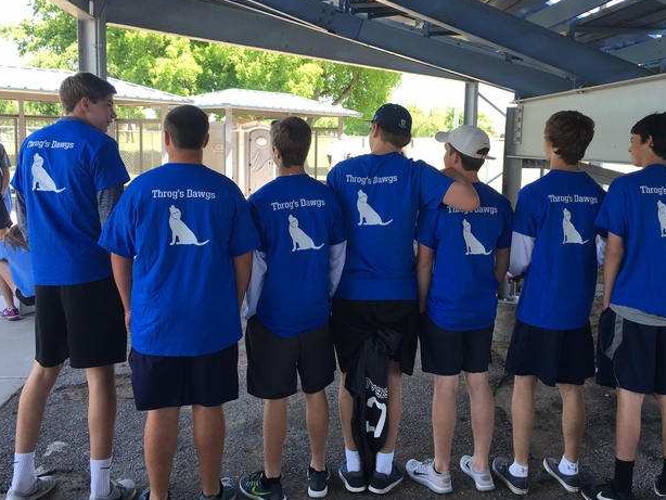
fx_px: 654
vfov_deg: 41.7
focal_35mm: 34
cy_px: 209
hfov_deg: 53.9
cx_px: 359
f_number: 2.2
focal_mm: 4.15
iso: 25
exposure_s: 1/120
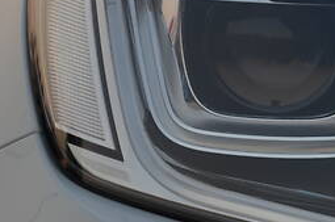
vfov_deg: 3.2
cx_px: 457
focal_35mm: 423
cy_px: 118
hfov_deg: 4.9
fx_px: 3929
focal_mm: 90
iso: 220
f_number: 5.6
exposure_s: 1/125
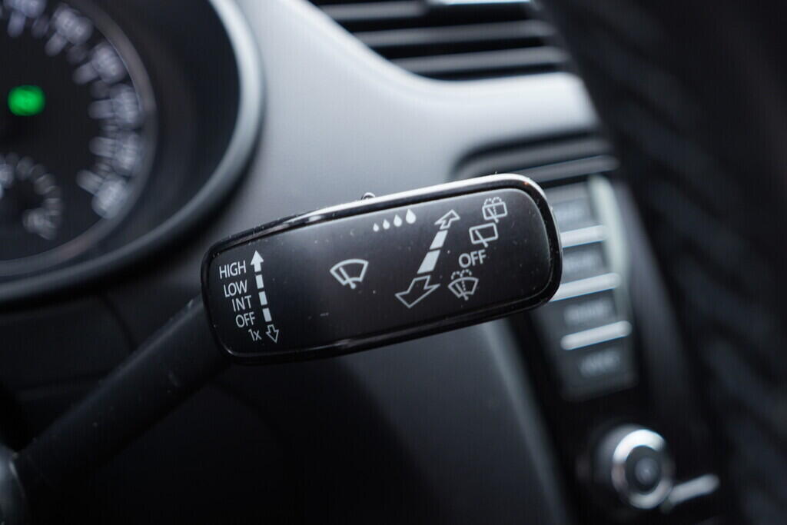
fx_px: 787
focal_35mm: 36
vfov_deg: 36.9
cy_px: 262
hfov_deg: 53.1
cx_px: 394
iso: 400
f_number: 2.8
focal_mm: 24
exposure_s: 1/40
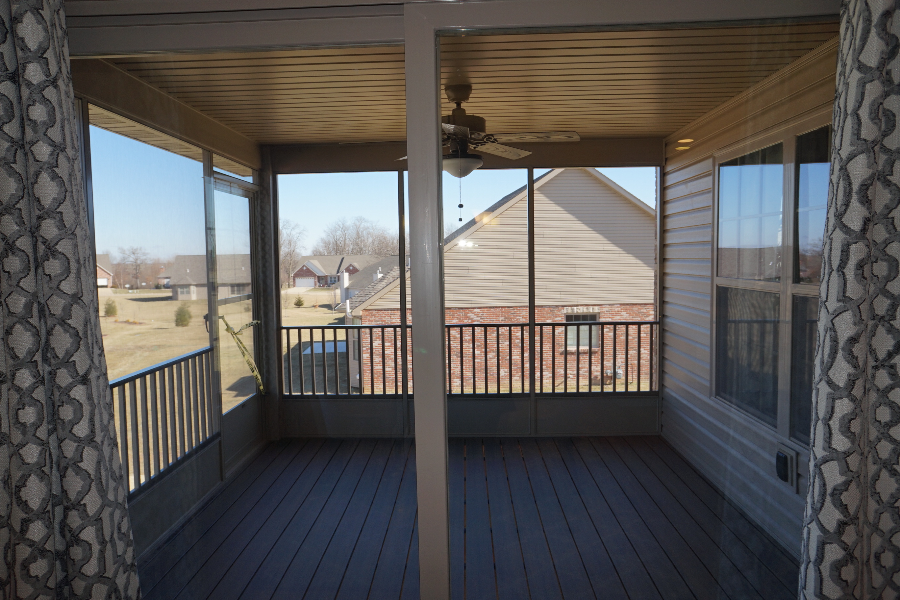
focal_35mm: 24
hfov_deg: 73.7
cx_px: 450
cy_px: 300
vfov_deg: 53.1
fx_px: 600
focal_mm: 16
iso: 100
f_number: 7.1
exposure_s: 1/80
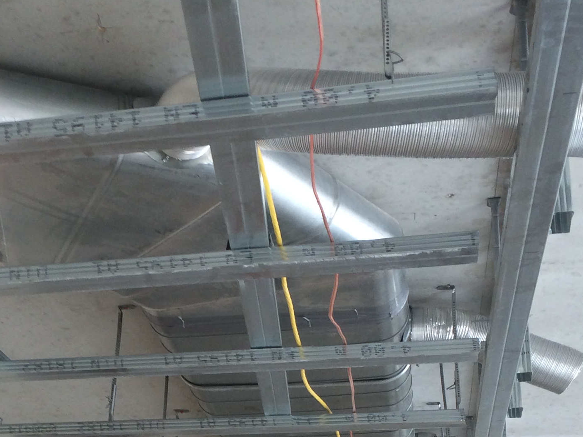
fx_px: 1179
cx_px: 129
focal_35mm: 70
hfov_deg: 27.3
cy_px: 472
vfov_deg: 20.1
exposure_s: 1/60
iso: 50
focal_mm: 4.12
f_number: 2.2
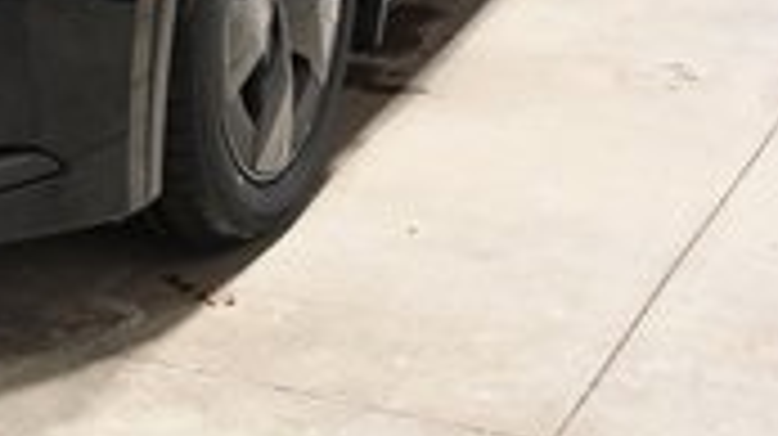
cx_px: -157
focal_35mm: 118
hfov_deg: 17.3
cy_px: -27
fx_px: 2431
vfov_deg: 10.2
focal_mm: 30.5
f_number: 4
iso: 2000
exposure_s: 1/125
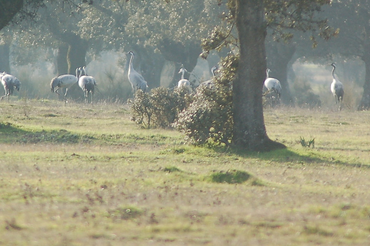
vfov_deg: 1.3
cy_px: 55
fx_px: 10759
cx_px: 113
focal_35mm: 1048
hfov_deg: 2.0
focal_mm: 300
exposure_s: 1/500
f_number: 6.3
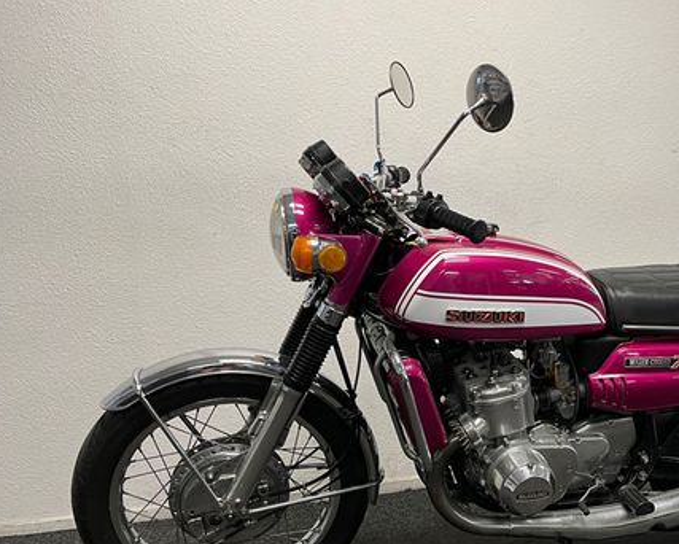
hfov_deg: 46.4
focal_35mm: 38
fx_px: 764
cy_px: 355
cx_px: 501
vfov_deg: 38.8
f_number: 1.6
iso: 80
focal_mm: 5.1
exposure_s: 1/50
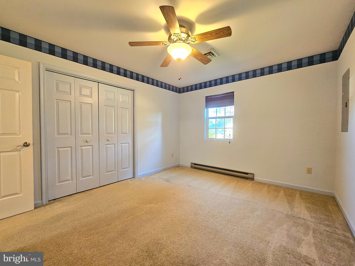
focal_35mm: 13
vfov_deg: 89.9
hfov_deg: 106.2
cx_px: 178
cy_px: 133
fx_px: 133
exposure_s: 1/30
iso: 320
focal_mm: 2.2
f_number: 2.2
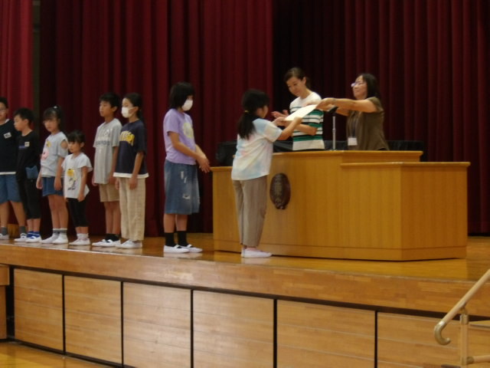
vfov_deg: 13.7
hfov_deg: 18.2
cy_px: 184
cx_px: 245
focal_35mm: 108
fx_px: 1529
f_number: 6.6
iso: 800
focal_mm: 19.6
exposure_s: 1/60
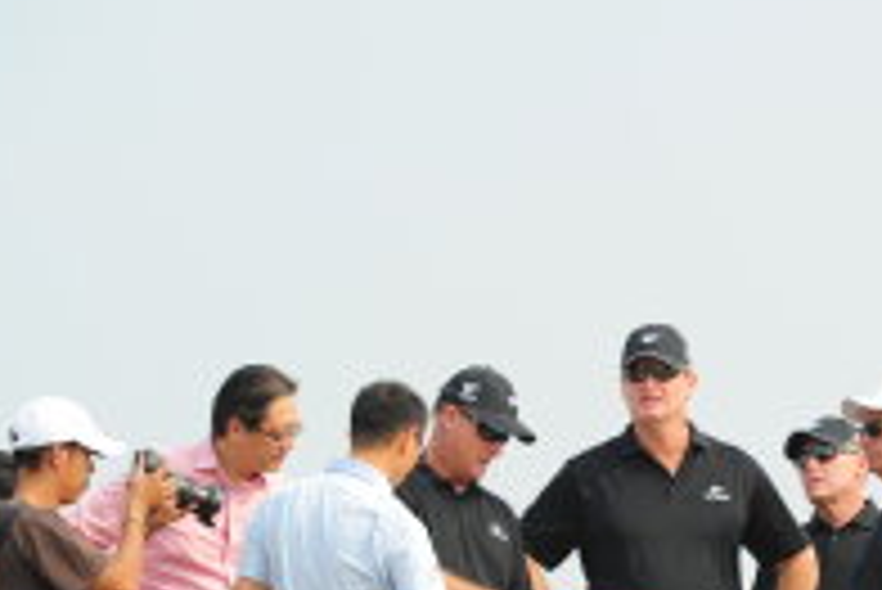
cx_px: 668
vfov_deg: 5.3
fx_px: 6399
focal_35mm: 261
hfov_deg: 7.9
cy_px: 520
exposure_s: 1/1000
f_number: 4
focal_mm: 122
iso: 200
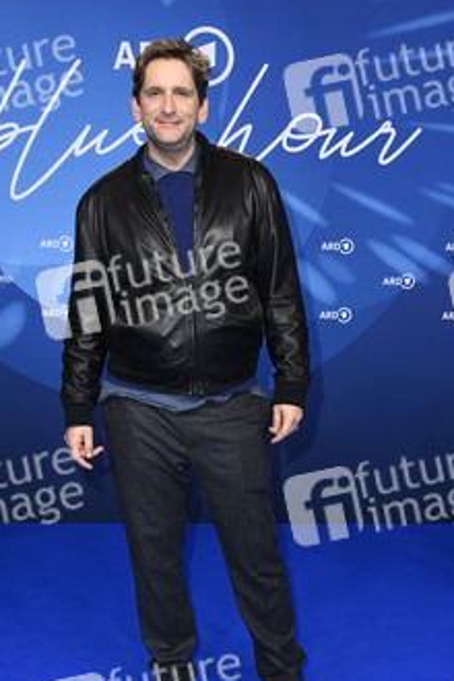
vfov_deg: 42.6
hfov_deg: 29.2
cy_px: 394
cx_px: 202
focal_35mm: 46
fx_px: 870
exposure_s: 1/250
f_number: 5.6
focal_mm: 38
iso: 1000
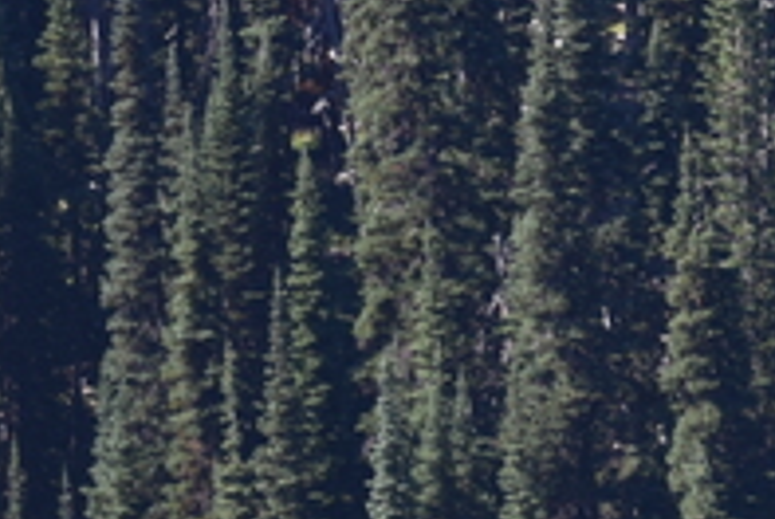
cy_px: 1380
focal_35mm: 811
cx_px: 1003
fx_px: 17485
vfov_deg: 1.7
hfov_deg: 2.5
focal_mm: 125
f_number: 5.6
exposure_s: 1/250
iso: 125
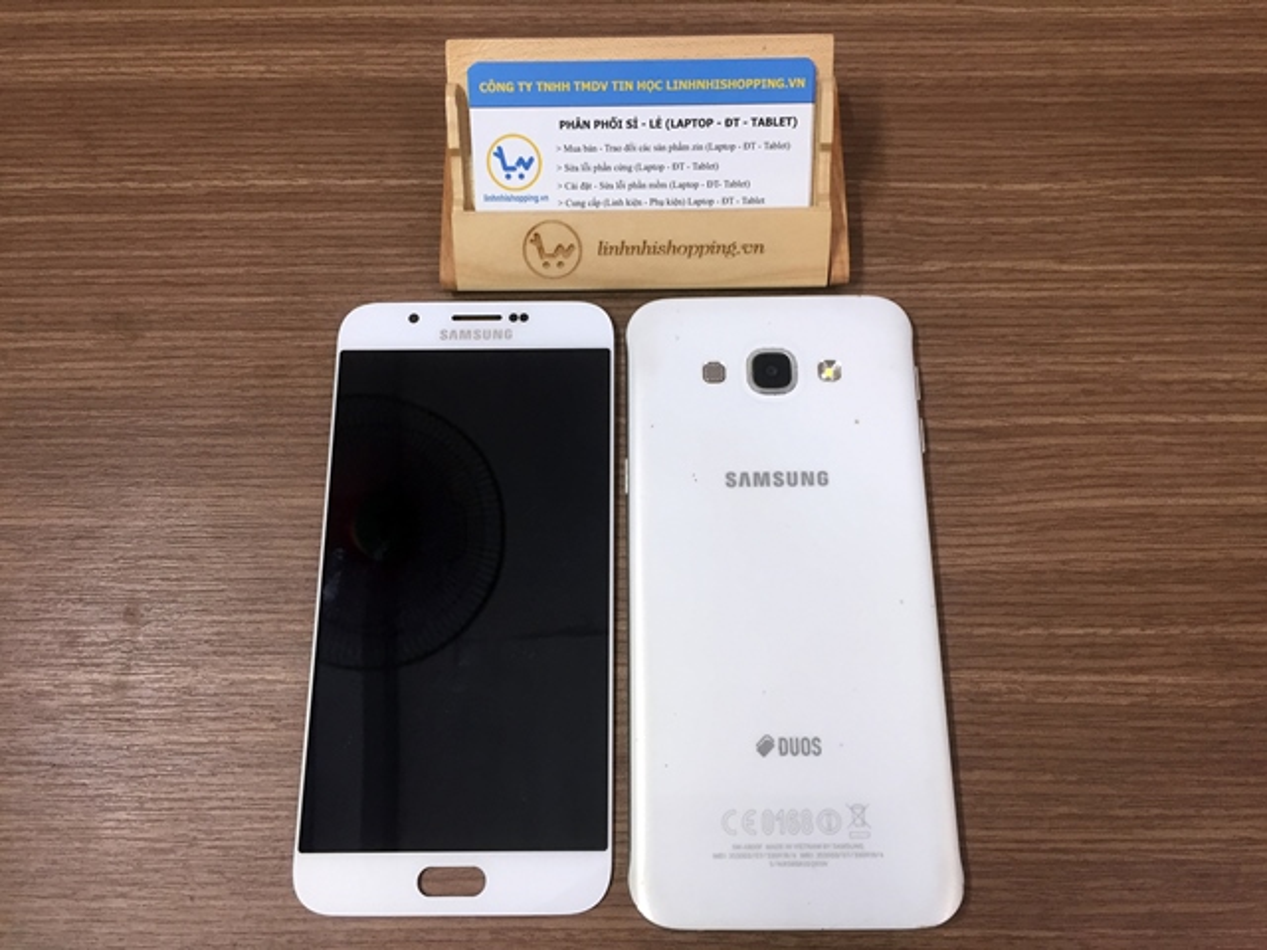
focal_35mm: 29
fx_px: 1061
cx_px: 634
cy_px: 475
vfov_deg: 48.2
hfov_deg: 61.7
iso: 50
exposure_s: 1/33
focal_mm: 4.15
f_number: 2.2
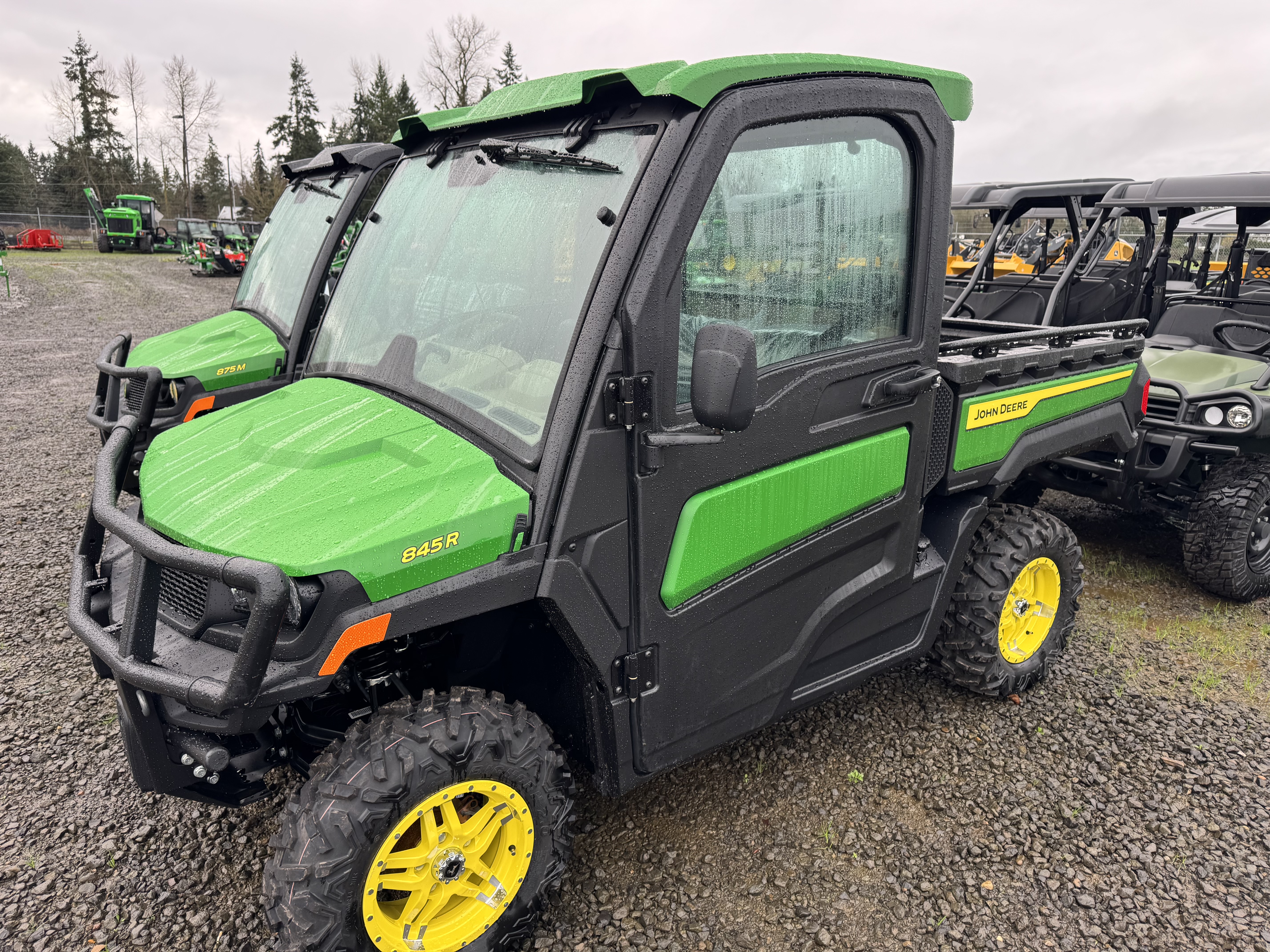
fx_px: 881
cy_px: 476
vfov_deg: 56.8
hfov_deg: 71.6
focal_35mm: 24
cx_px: 635
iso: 50
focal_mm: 6.76
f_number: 1.78
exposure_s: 1/138
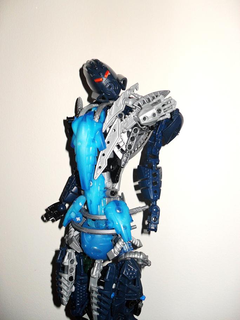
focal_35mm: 35
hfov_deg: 40.7
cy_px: 160
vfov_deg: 52.6
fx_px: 324
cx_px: 120
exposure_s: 1/45
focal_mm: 6.2
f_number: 8.9
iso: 100
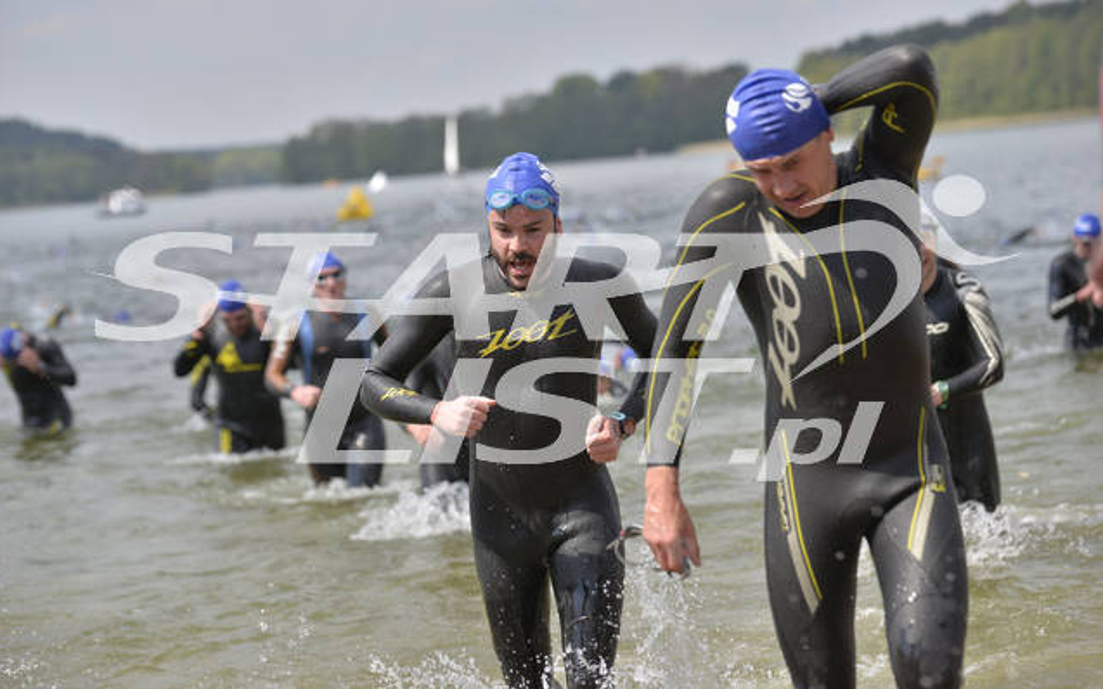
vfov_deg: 10.5
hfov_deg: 16.7
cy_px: 328
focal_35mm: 125
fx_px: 3757
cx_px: 551
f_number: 4
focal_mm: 122
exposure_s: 1/3200
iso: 200
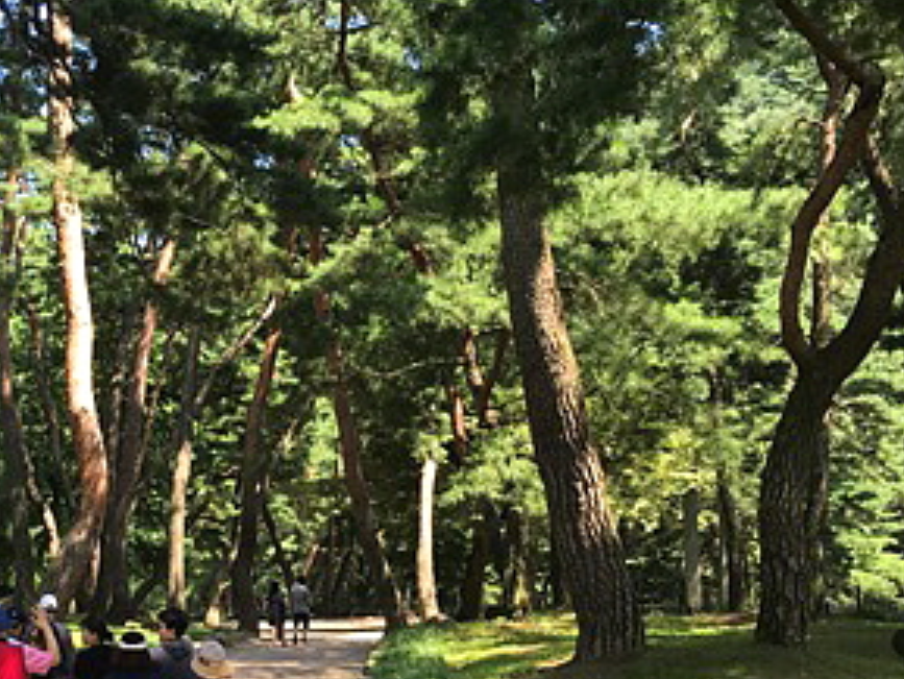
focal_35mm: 62
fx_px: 1620
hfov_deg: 30.5
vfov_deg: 23.5
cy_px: 479
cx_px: 197
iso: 20
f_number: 1.8
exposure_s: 1/354
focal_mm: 3.99
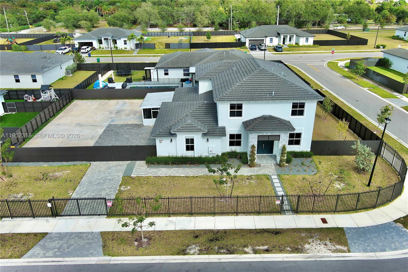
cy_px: 136
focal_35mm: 29
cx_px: 204
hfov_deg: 63.7
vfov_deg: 44.9
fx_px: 329
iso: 100
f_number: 2.8
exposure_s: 1/1170
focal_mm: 10.57
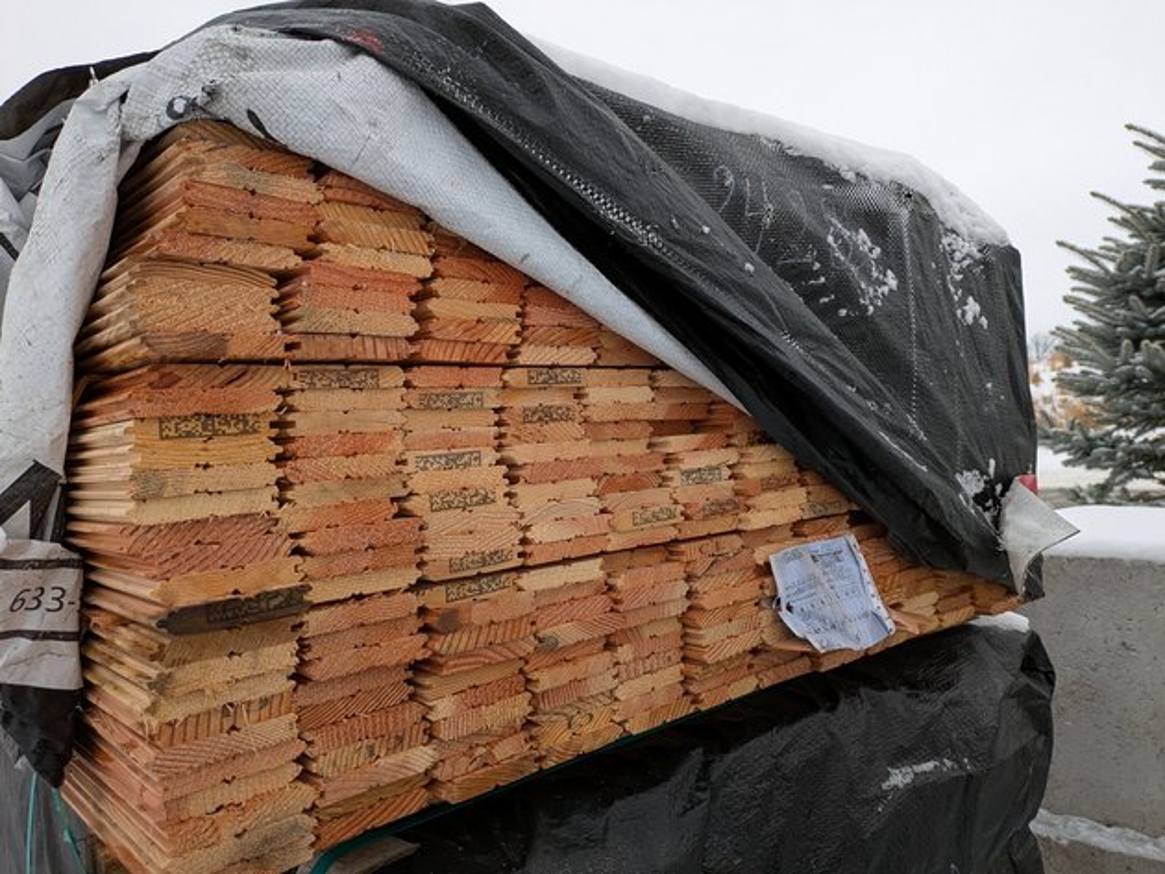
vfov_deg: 54.9
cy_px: 437
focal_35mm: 25
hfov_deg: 69.4
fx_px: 842
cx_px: 582
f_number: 1.89
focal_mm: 5.43
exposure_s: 1/711
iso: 48
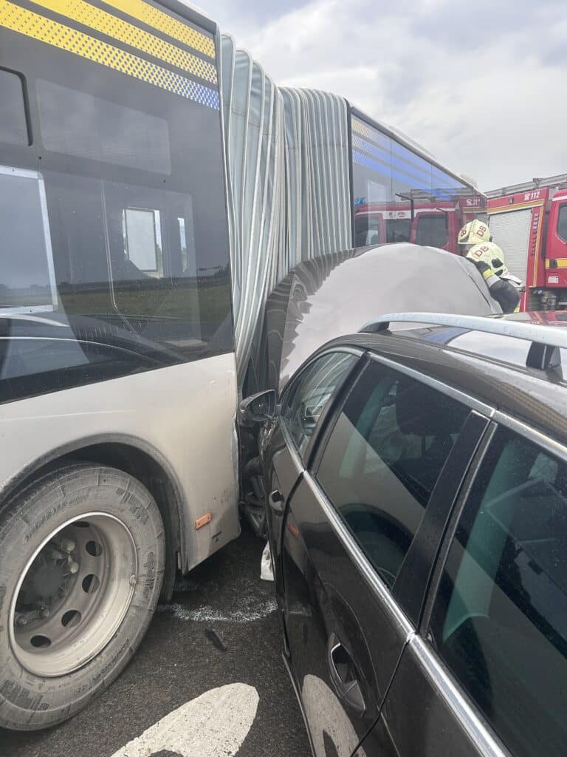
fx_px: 568
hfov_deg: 53.1
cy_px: 378
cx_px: 284
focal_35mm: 26
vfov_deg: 67.3
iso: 50
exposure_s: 1/354
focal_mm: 5.7
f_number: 1.5
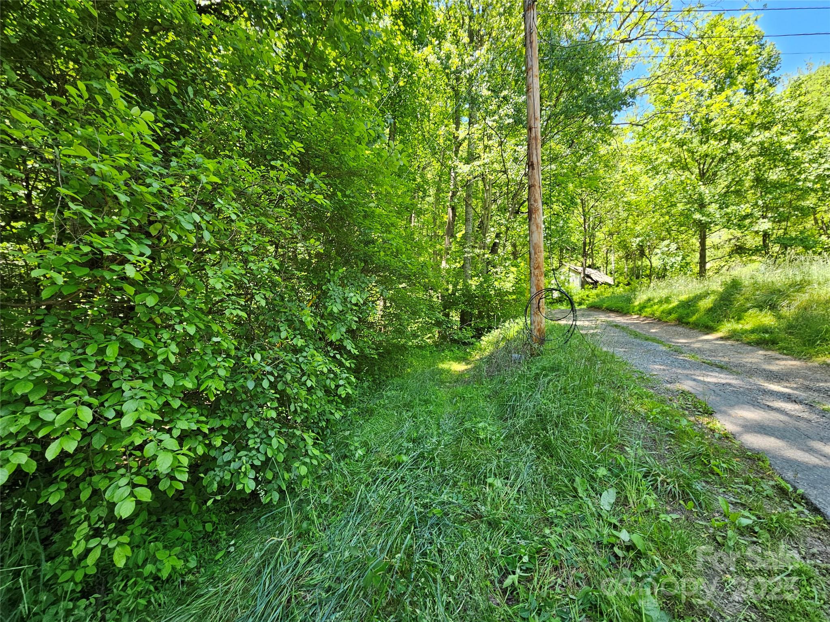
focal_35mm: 13
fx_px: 312
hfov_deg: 106.2
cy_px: 311
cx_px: 415
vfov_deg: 89.9
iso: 50
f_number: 2.2
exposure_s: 1/129
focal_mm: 2.2
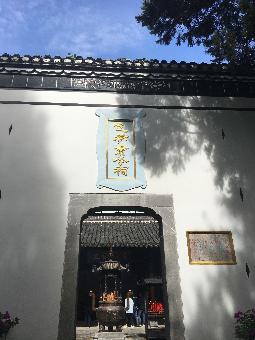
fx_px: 285
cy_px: 170
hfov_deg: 48.2
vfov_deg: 61.7
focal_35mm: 29
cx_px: 128
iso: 25
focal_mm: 4.15
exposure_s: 1/1570
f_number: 2.2
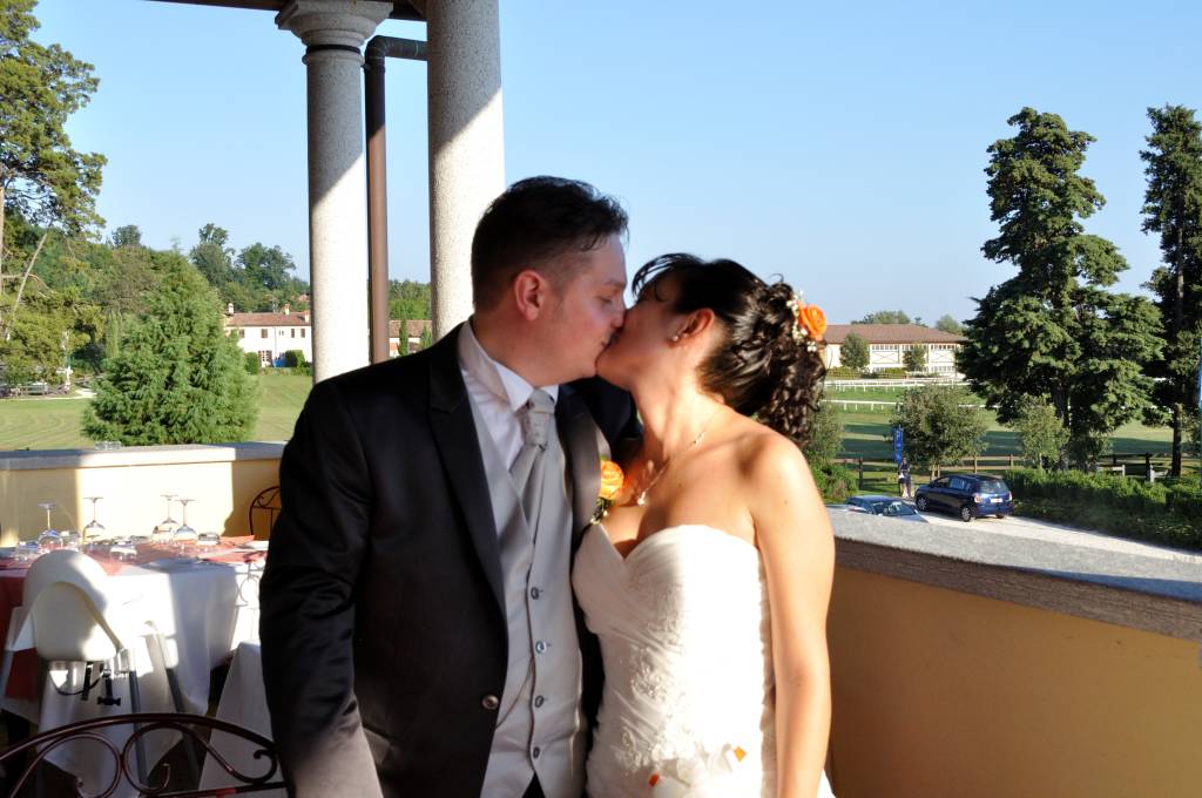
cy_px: 399
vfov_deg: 31.8
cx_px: 601
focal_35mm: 42
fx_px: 1401
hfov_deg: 46.5
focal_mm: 28
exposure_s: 1/500
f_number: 11
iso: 400
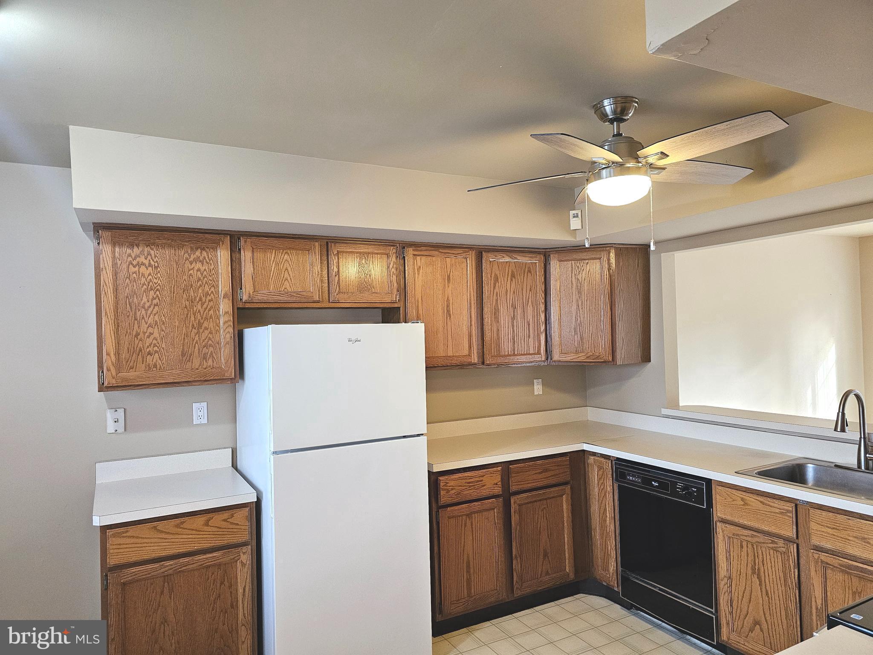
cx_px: 436
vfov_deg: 58.9
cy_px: 328
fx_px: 580
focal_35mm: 23
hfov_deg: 73.9
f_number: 1.7
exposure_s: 1/120
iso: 500
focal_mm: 6.3
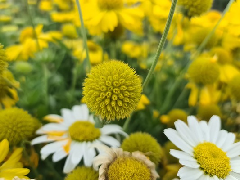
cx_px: 120
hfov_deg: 69.4
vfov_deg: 54.9
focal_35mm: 25
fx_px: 173
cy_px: 90
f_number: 1.8
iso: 50
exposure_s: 1/258
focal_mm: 7
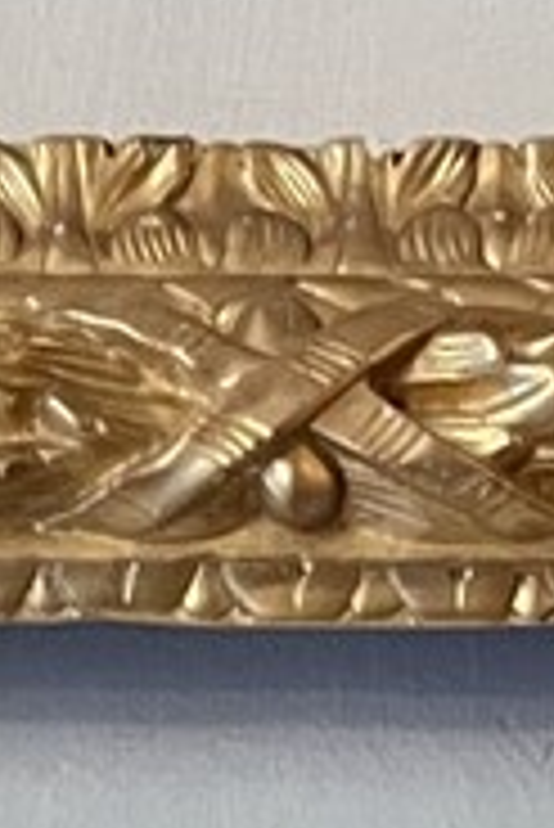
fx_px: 4055
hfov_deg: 7.8
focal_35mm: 176
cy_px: 2448
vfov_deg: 9.3
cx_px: 360
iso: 500
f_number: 1.6
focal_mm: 4.2
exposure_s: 1/33
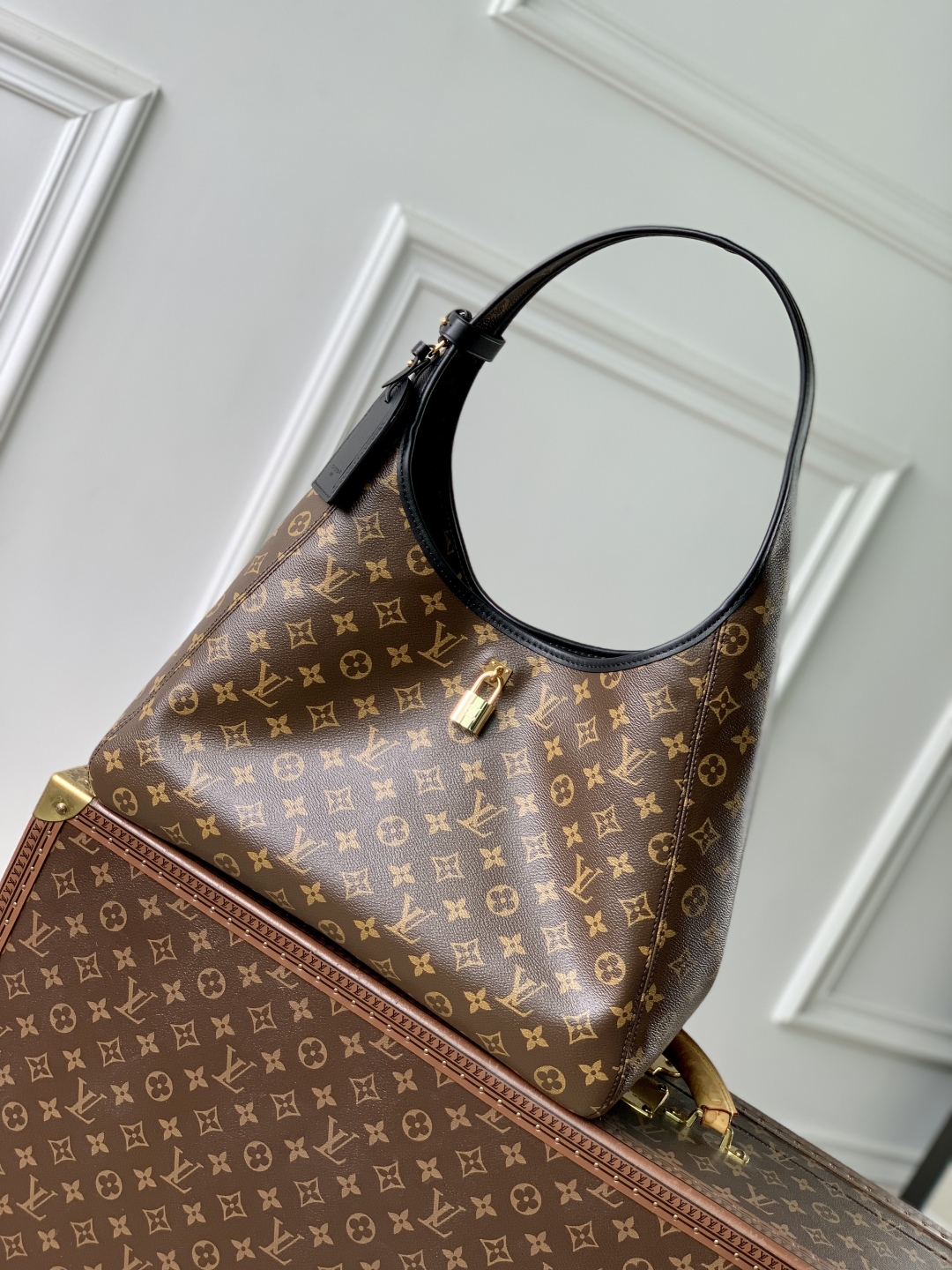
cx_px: 476
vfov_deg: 36.8
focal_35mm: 52
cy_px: 635
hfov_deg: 28.0
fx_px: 1907
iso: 25
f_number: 2.4
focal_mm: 6
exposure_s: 1/122
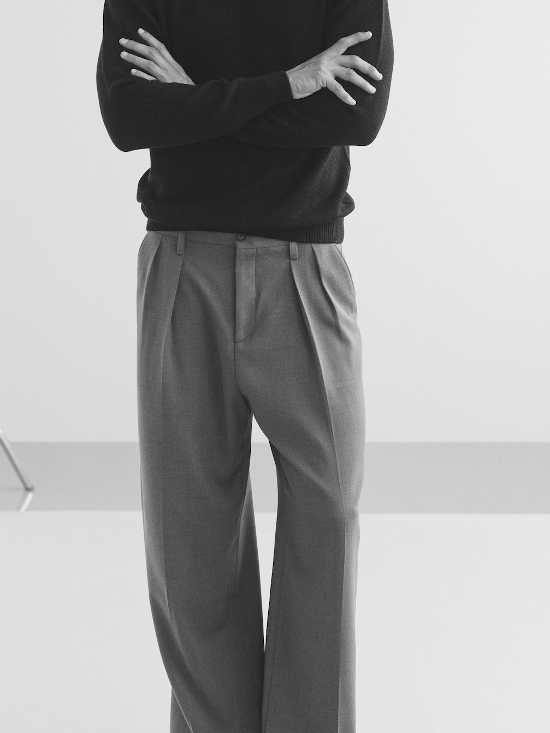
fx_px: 2500
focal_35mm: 118
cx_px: 271
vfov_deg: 16.7
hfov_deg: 12.6
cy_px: 247
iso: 640
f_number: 4
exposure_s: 1/250
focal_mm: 80
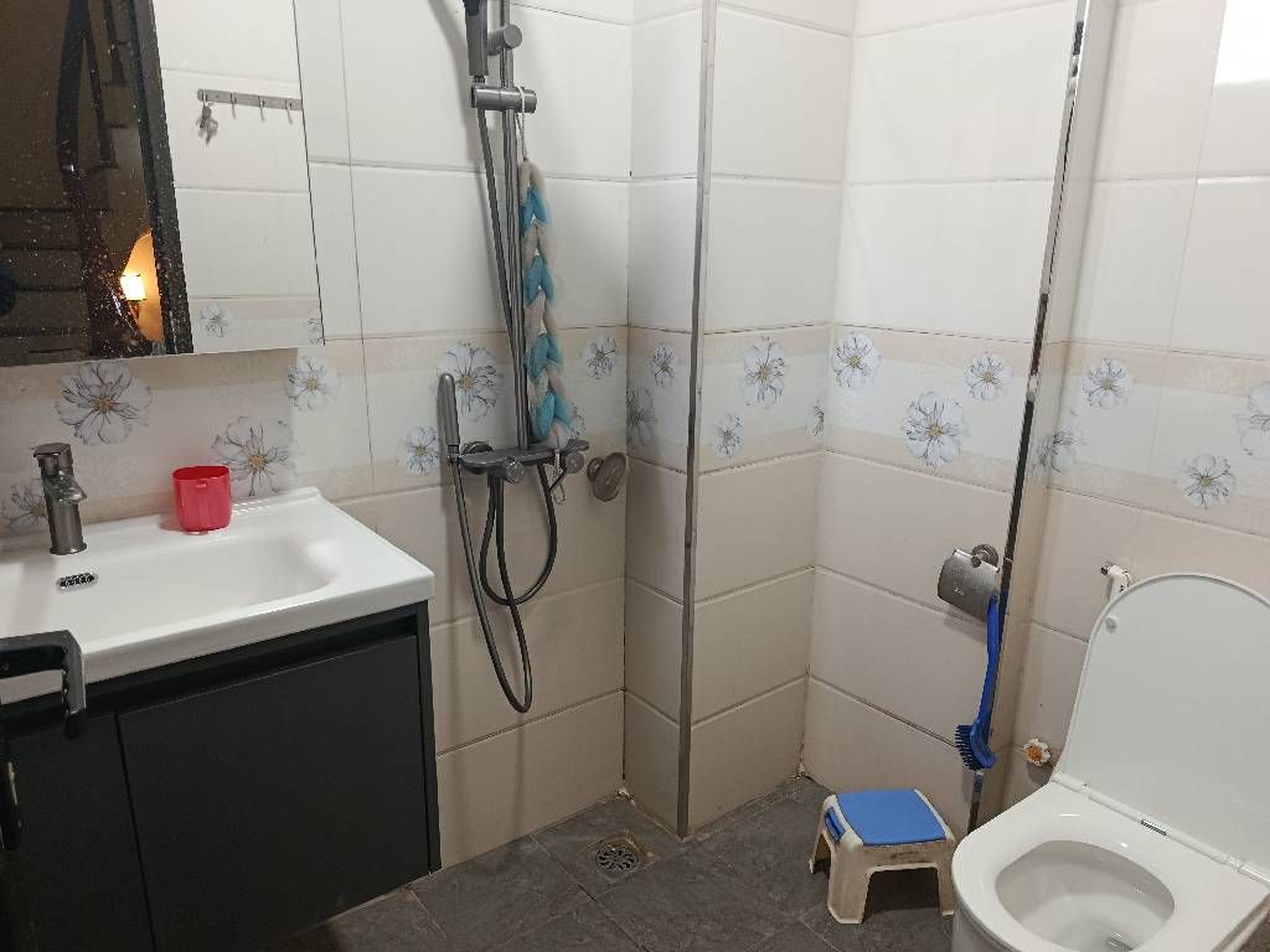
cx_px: 635
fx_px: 881
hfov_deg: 71.6
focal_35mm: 24
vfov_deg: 56.8
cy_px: 476
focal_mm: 5.24
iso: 1021
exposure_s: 1/100
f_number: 1.7
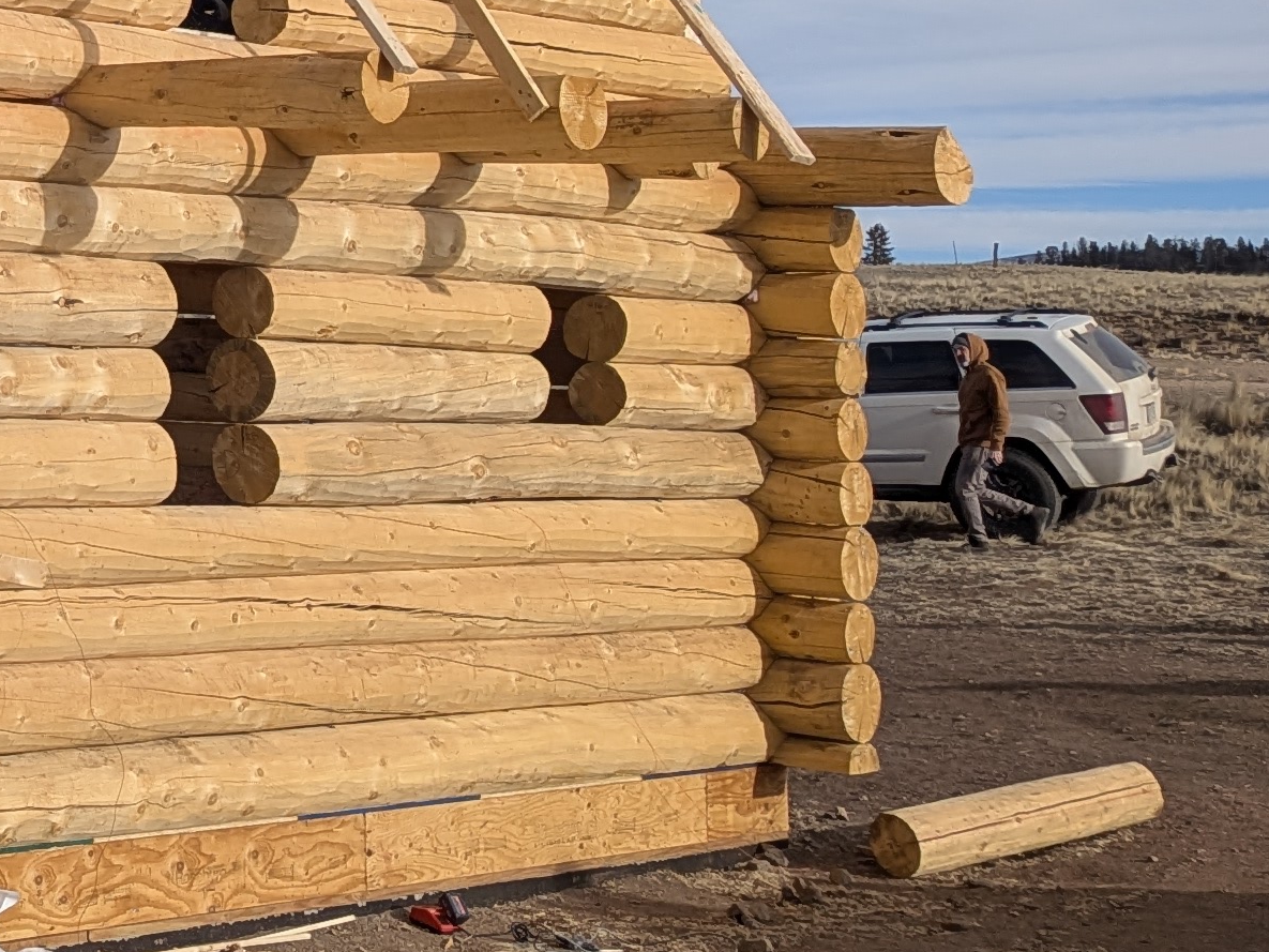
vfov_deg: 17.6
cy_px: -77
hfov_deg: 20.7
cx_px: -610
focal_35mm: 81
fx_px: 2970
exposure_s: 1/1754
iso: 32
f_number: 1.7
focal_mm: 4.53
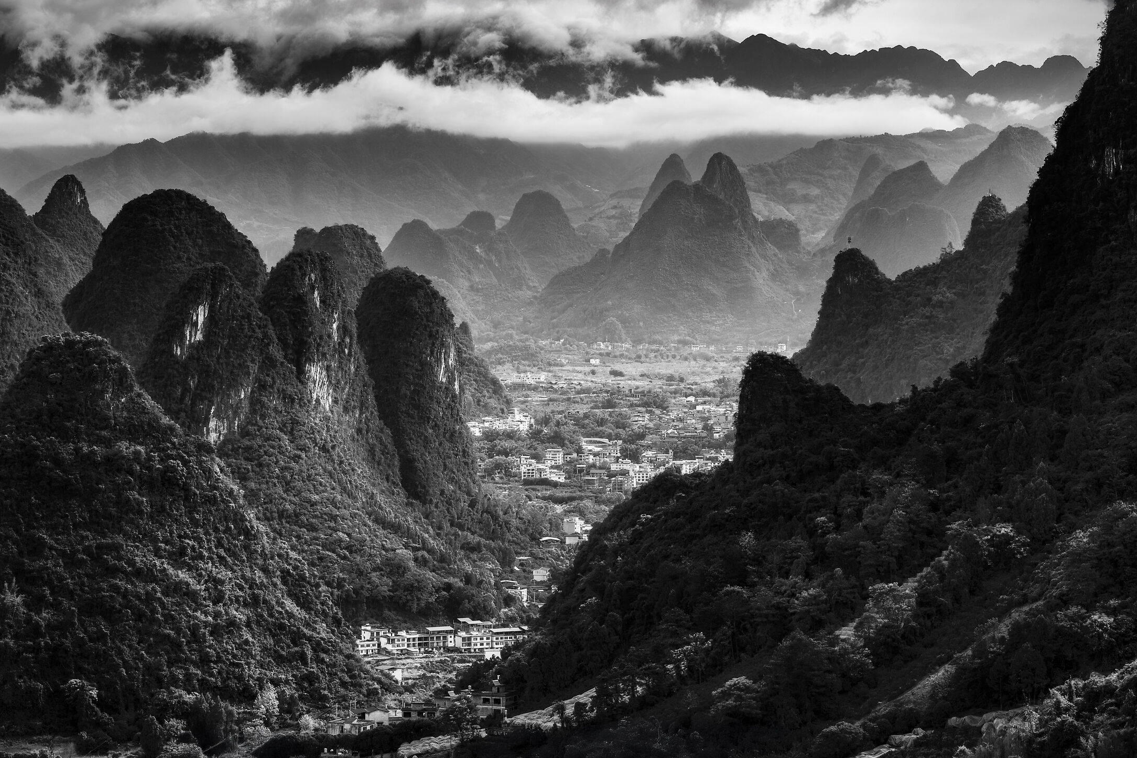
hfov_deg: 19.6
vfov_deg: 13.2
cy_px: 360
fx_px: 3284
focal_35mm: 104
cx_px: 524
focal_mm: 94
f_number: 9
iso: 100
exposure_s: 1/200
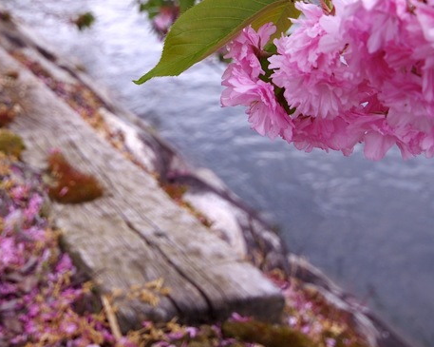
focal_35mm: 63
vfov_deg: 23.5
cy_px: 33
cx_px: 176
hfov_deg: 30.0
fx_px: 809
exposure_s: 1/80
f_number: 5.6
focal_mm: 20
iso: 80
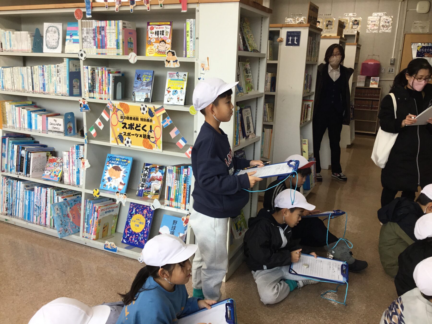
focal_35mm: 31
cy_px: 162
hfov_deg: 58.4
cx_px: 216
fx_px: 387
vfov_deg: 45.4
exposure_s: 1/100
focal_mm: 3.3
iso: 40
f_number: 2.4
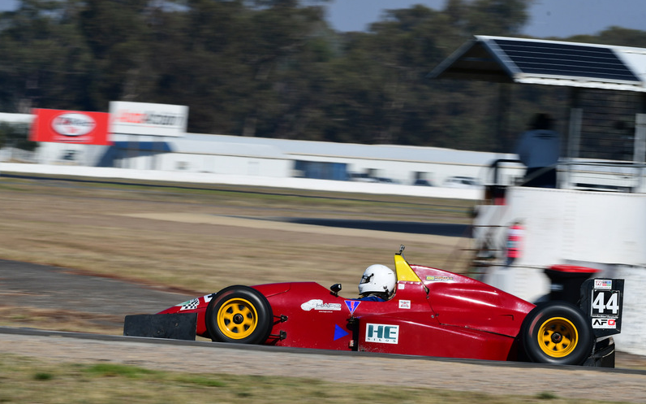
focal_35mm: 338
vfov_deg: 3.9
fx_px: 5949
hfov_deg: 6.2
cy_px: 200
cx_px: 323
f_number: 16
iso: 160
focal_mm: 220
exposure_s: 1/200
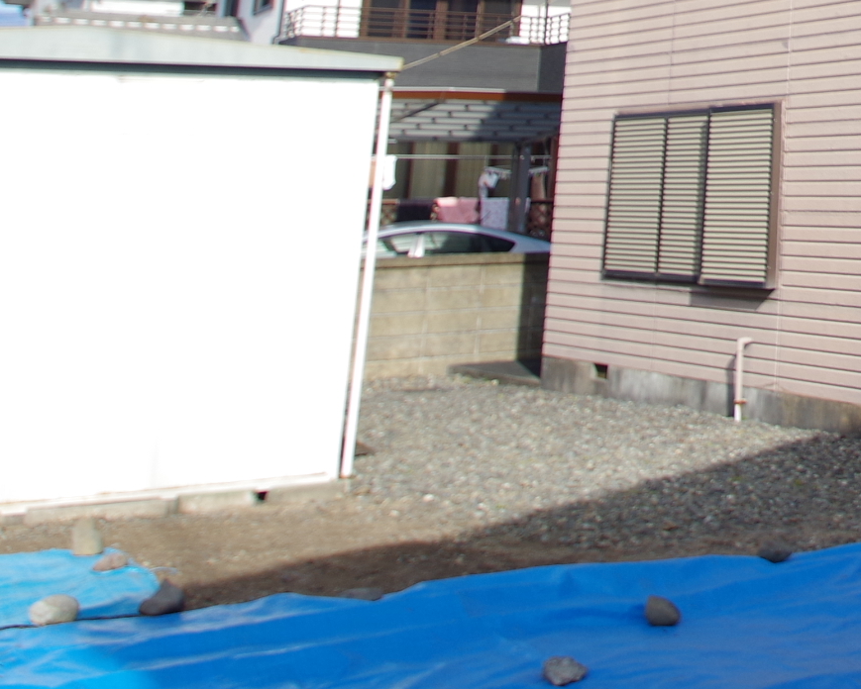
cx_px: 1209
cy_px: -284
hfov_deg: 24.7
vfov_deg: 21.2
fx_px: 1606
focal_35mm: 63
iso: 100
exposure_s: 1/200
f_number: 8
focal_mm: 12.5
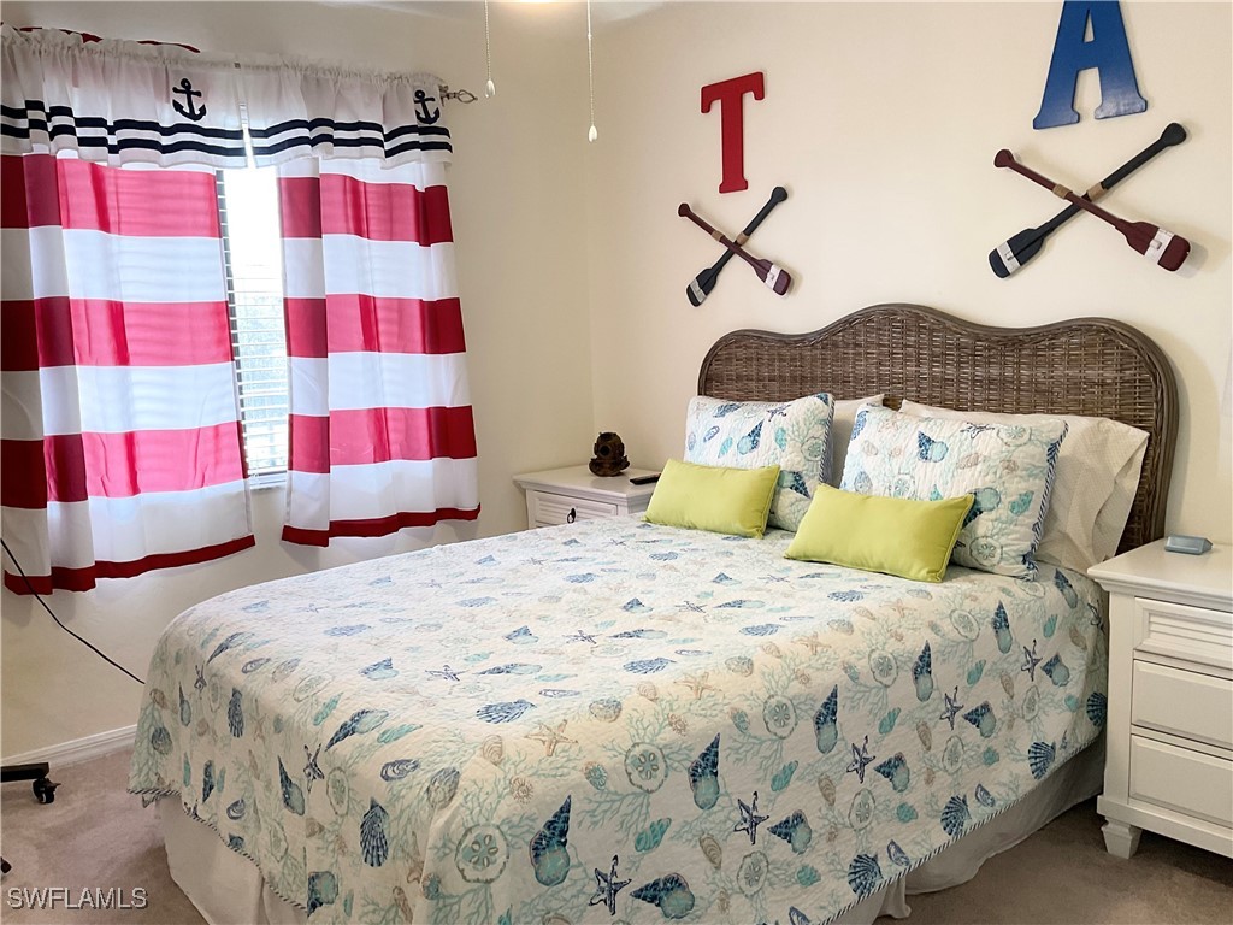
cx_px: 616
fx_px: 1033
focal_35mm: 29
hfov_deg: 61.7
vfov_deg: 48.2
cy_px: 462
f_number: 1.8
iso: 50
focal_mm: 3
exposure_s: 1/60
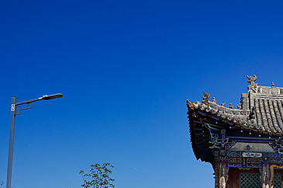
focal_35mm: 77
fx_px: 605
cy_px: 188
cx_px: 304
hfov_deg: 24.7
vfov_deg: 17.3
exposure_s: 1/500
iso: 100
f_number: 9
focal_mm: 35
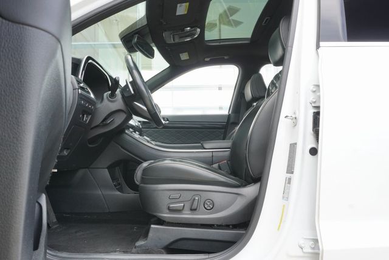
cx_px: 194
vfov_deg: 43.6
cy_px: 130
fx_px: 324
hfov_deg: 61.9
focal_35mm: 30
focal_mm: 20
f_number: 13
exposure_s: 1/15
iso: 160
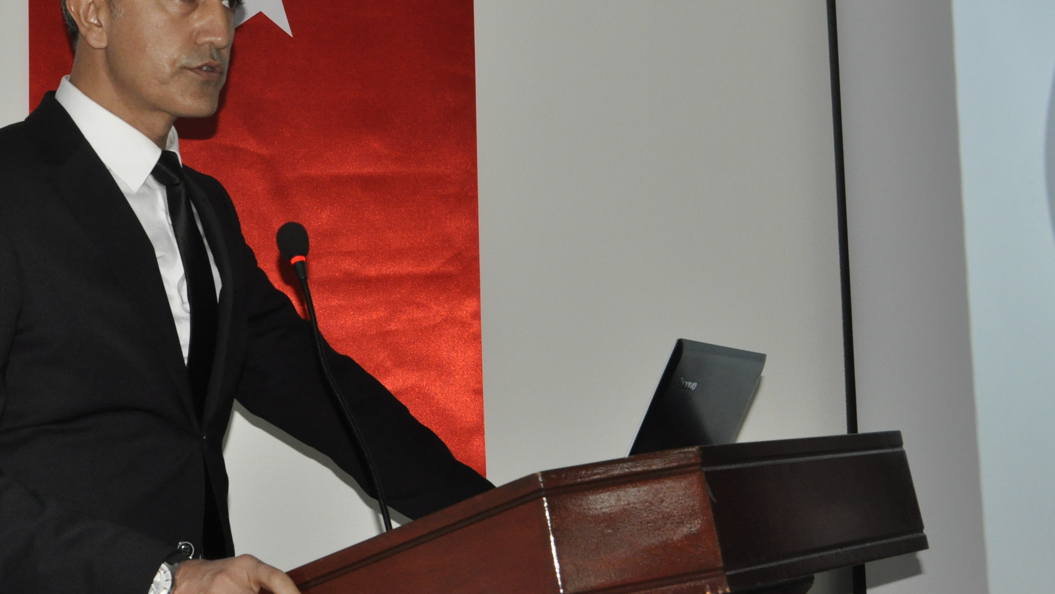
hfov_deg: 27.0
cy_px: 162
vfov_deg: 15.4
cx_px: 334
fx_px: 2182
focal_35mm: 78
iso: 1000
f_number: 8
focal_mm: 32
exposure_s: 1/80
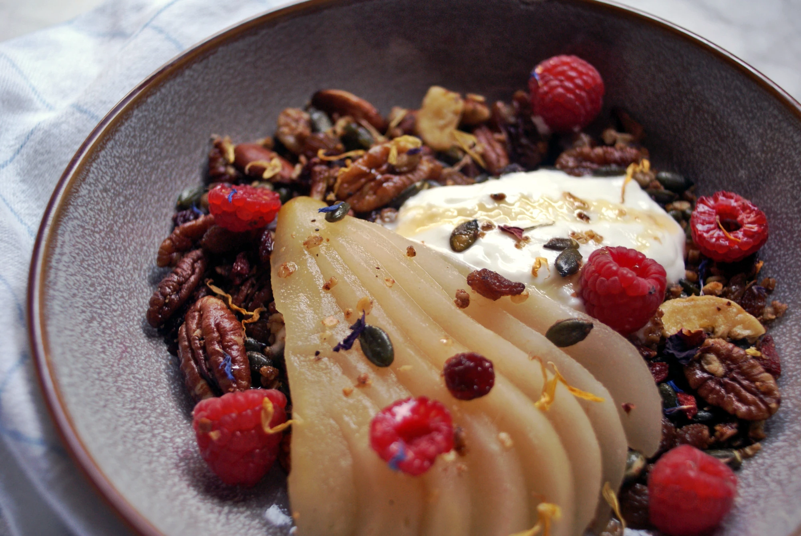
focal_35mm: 42
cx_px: 400
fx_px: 936
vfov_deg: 32.0
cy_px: 268
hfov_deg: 46.3
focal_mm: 28
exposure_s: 1/160
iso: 400
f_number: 2.8
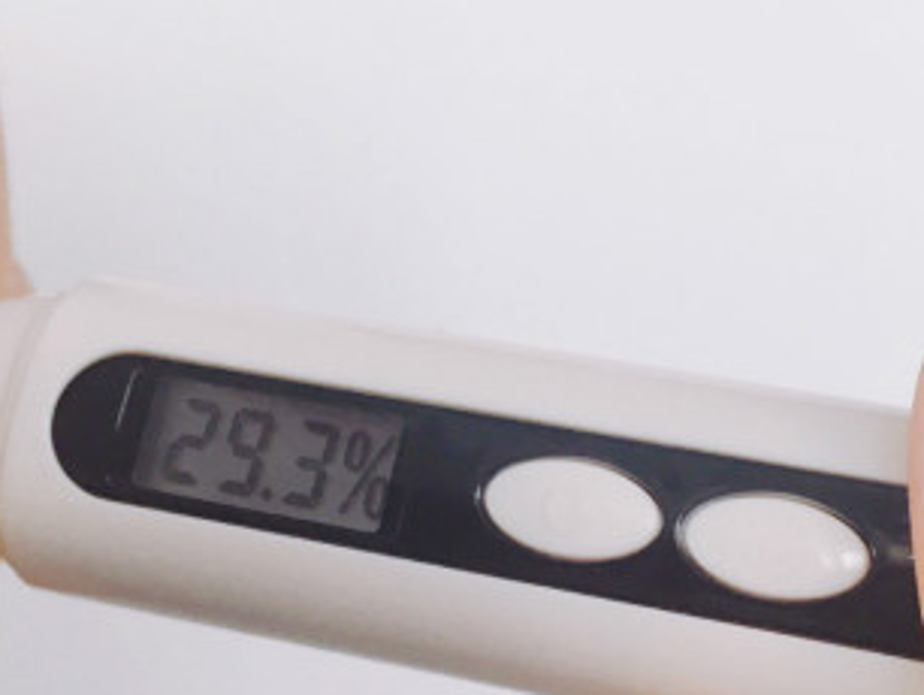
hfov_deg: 27.3
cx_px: 537
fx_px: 1897
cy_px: 387
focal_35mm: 71
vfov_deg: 20.7
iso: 80
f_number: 2.2
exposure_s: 1/33
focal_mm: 4.15
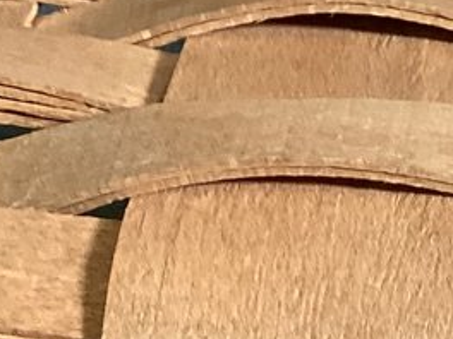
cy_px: 729
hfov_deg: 10.8
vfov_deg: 7.9
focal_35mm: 178
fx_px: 2329
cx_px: 600
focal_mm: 3.3
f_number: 2.4
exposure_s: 1/60
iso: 200
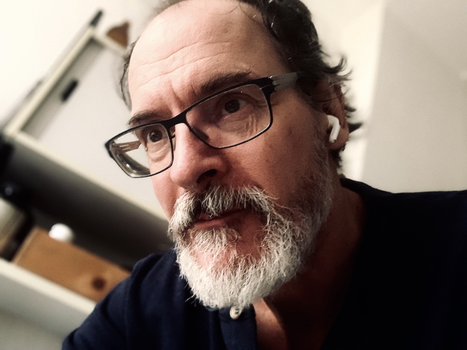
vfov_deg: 44.2
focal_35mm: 32
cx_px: 234
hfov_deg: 56.8
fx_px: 432
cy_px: 175
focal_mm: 2.87
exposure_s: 1/19
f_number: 2.2
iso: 640
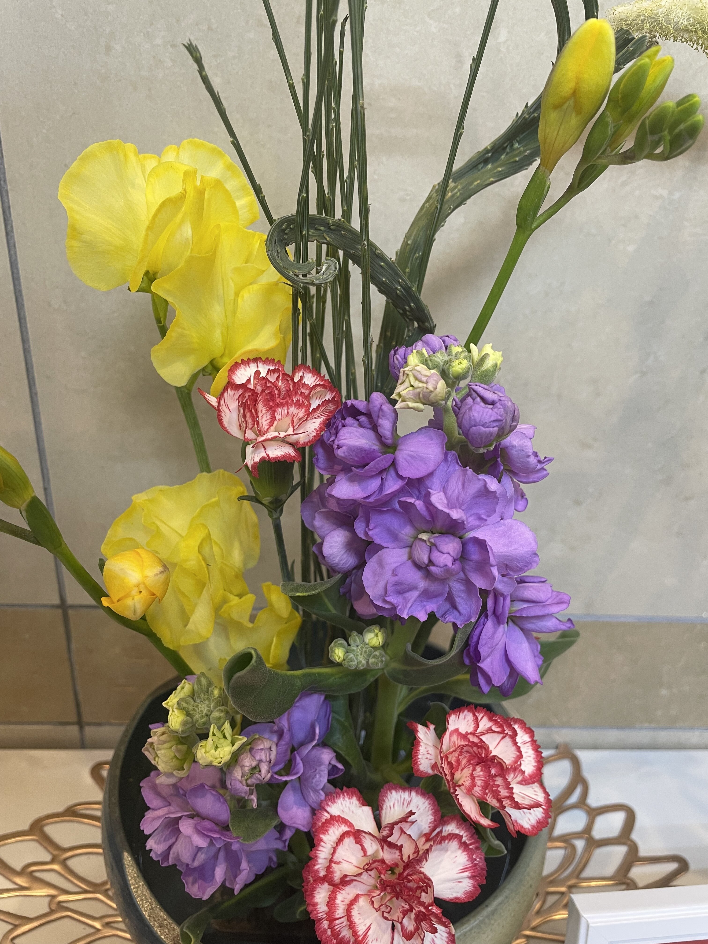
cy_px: 472
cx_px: 354
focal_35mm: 26
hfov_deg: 53.1
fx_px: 709
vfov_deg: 67.3
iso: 100
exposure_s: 1/60
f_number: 1.6
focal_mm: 4.2
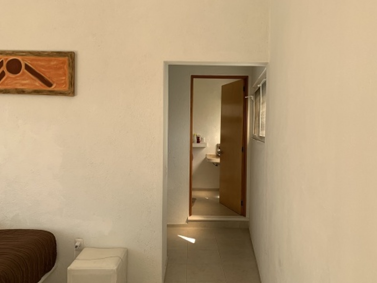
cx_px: 194
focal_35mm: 27
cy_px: 146
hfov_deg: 65.3
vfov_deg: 51.4
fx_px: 294
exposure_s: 1/156
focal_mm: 4.25
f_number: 1.8
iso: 25
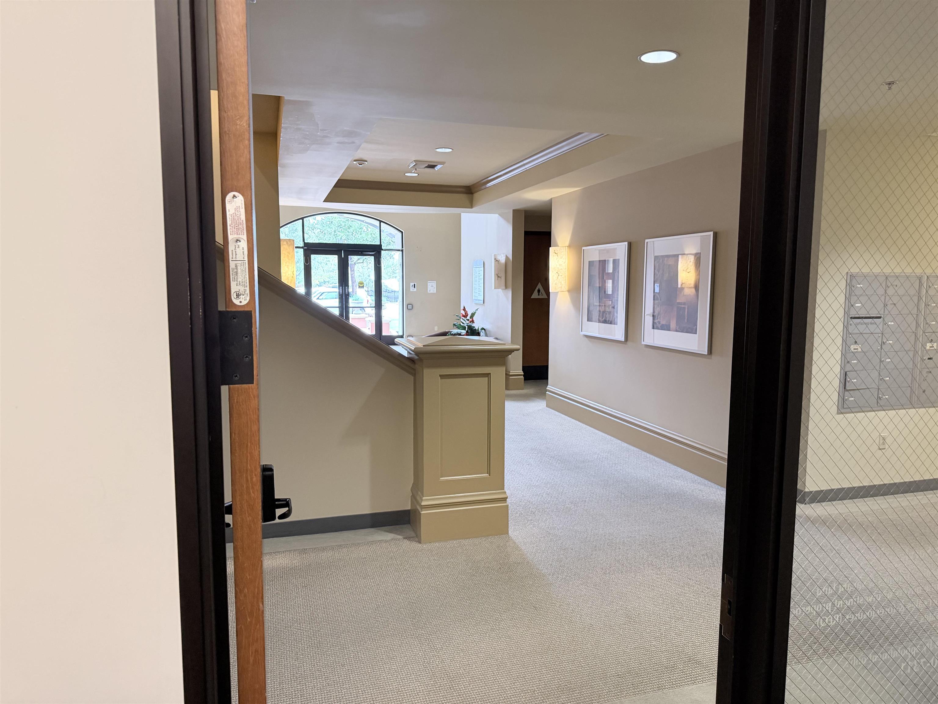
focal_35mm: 24
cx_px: 469
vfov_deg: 56.8
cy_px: 352
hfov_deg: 71.6
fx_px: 650
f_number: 1.78
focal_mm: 6.76
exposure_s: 1/60
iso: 400
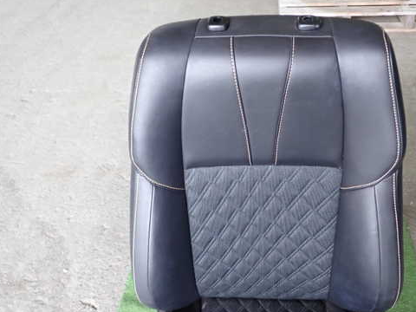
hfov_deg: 46.6
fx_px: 481
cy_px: 170
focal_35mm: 40
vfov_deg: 35.9
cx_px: 247
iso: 250
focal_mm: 5.79
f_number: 2.4
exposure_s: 1/30
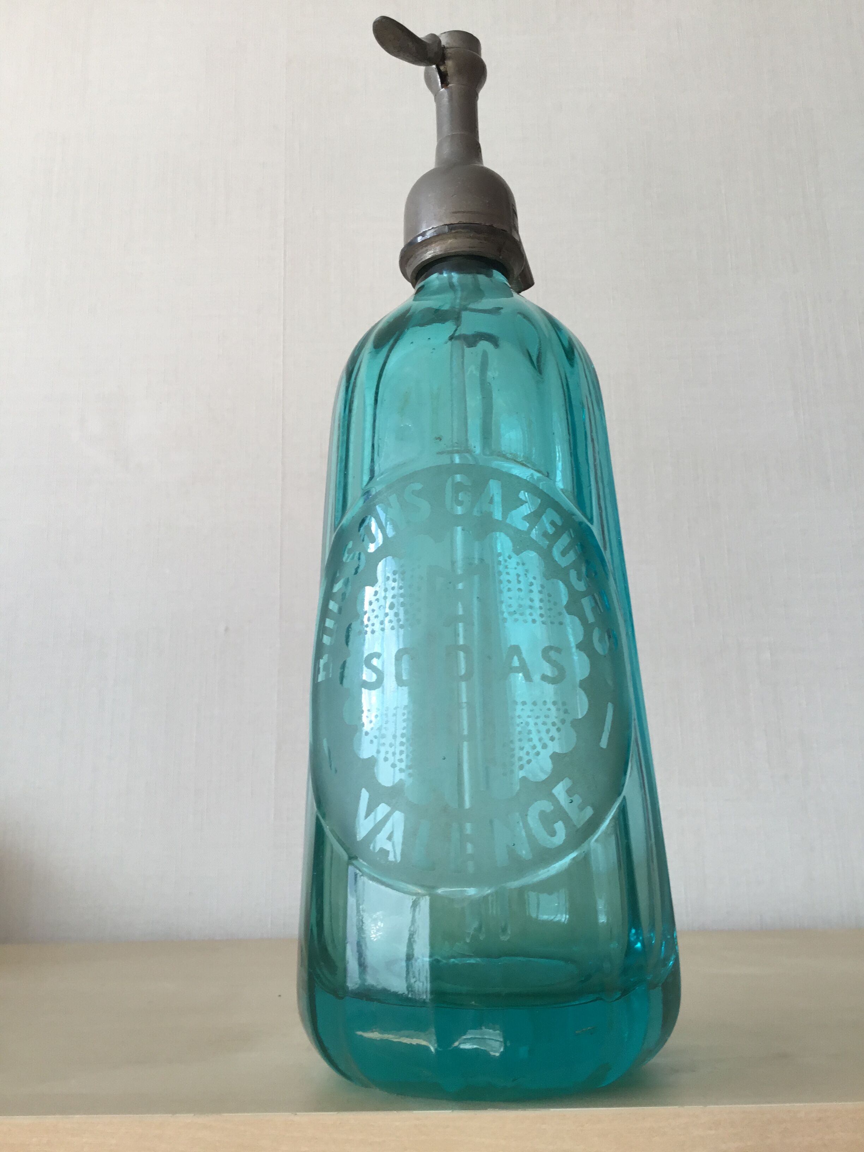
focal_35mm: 31
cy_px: 576
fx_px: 1032
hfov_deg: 45.4
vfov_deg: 58.4
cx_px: 432
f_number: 2.4
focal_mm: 3.3
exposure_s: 1/50
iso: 25
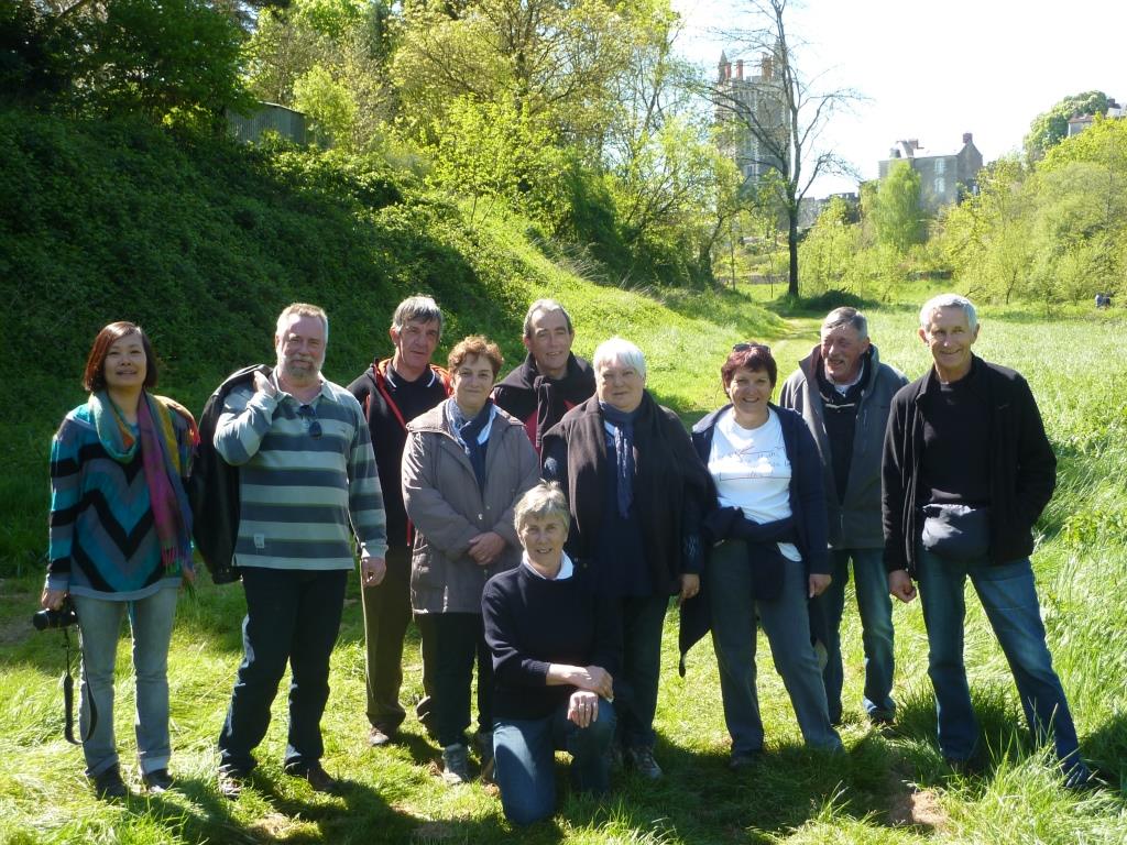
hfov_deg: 39.7
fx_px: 1563
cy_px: 422
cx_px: 564
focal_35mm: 48
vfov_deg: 30.3
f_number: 4
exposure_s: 1/125
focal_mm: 7.9
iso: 80
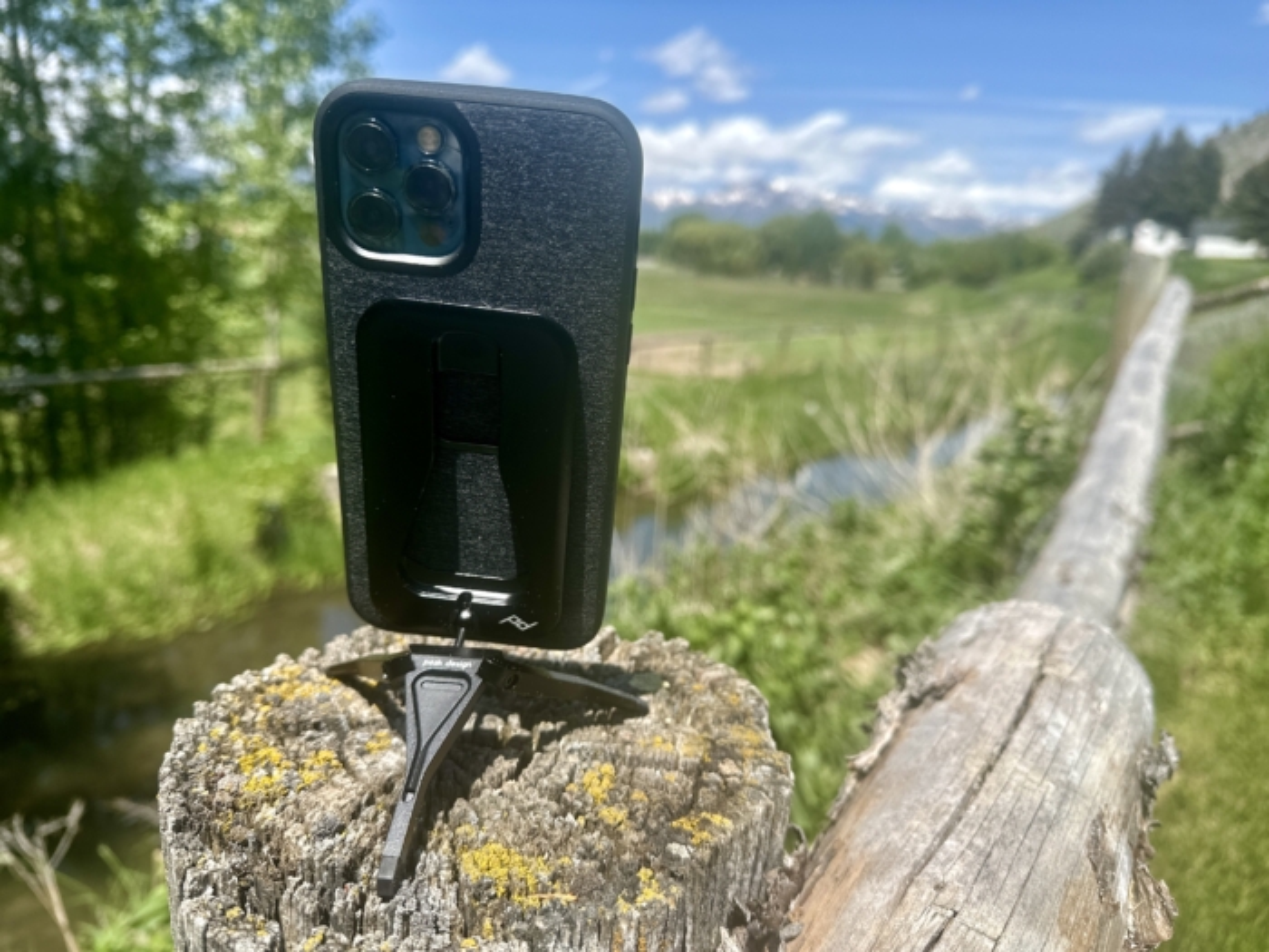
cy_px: 476
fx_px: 880
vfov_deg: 56.8
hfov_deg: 71.6
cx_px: 634
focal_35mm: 24
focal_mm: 6.86
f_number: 1.78
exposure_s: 1/3356
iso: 80
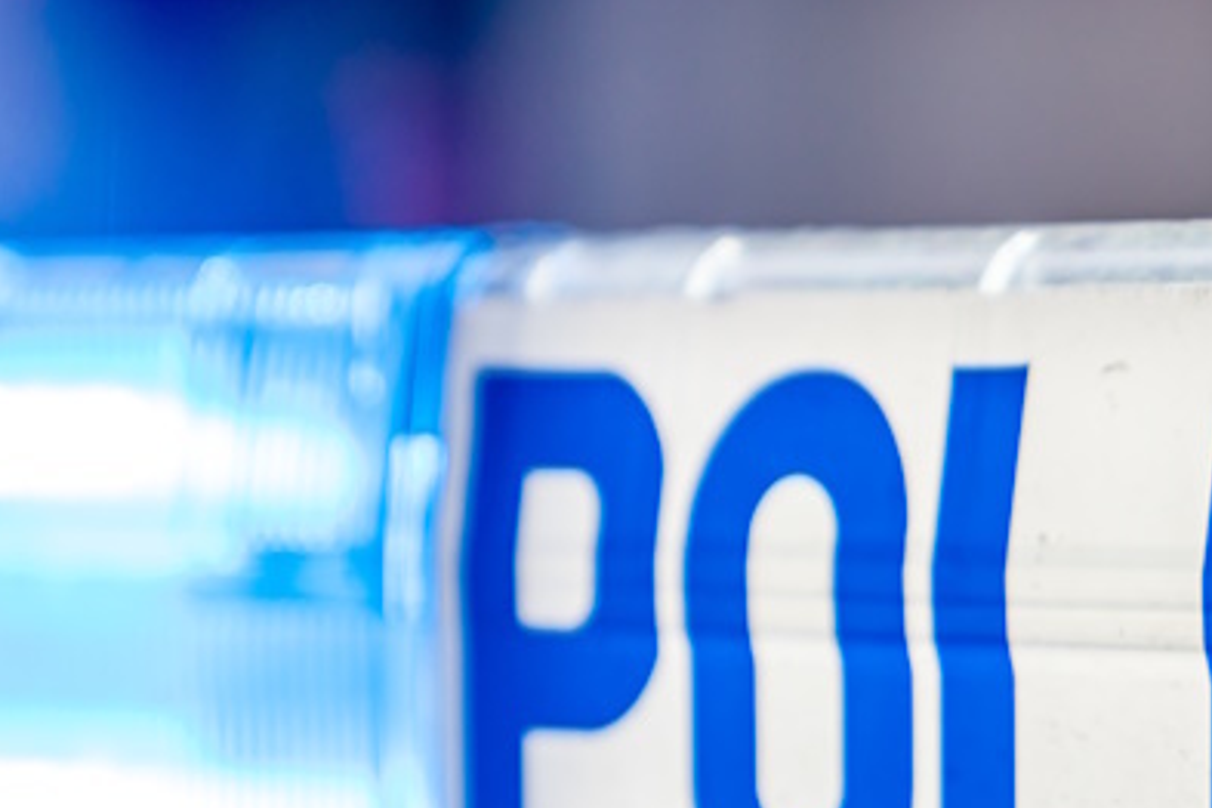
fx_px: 7204
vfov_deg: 6.3
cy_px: 1193
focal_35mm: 214
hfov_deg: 9.6
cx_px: 1144
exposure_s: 1/125
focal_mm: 70
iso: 200
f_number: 3.2
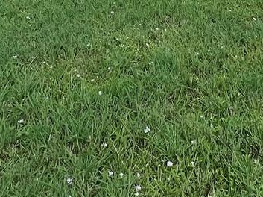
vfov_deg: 20.9
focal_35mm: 59
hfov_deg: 32.4
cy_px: -101
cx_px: 181
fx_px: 448
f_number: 1.8
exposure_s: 1/1575
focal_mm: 1.57
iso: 32
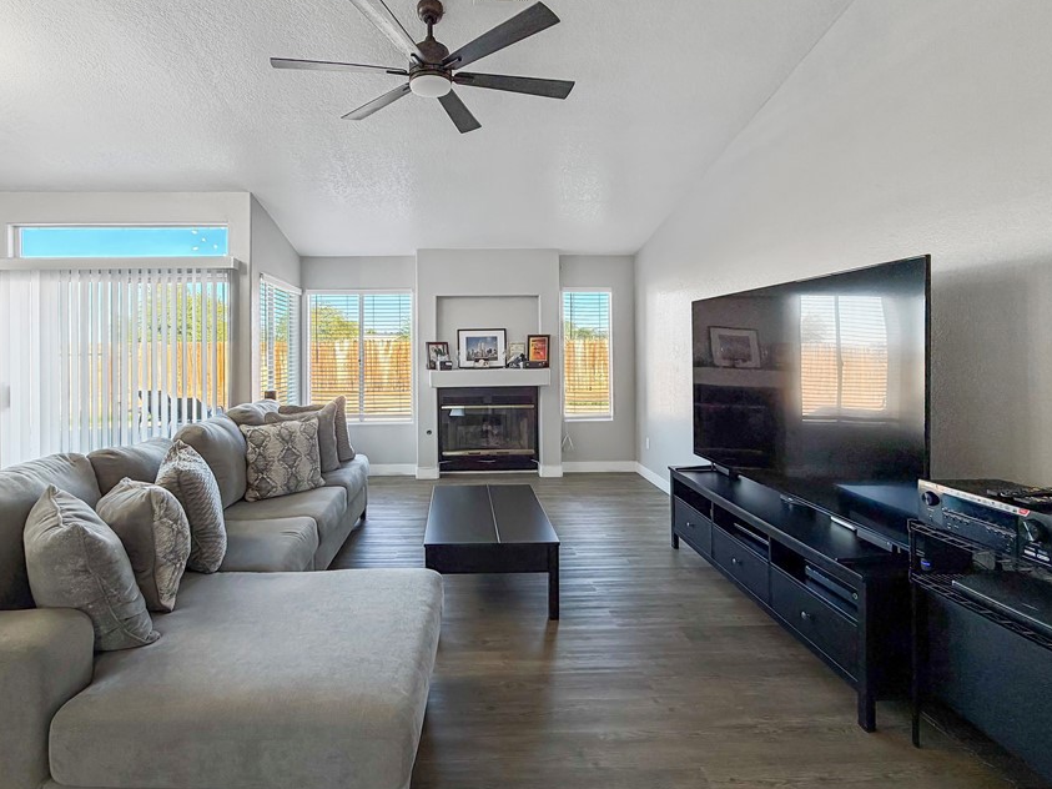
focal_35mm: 17
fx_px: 517
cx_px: 489
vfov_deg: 74.7
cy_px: 402
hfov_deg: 90.9
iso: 40
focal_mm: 2.22
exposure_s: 1/120
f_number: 2.2
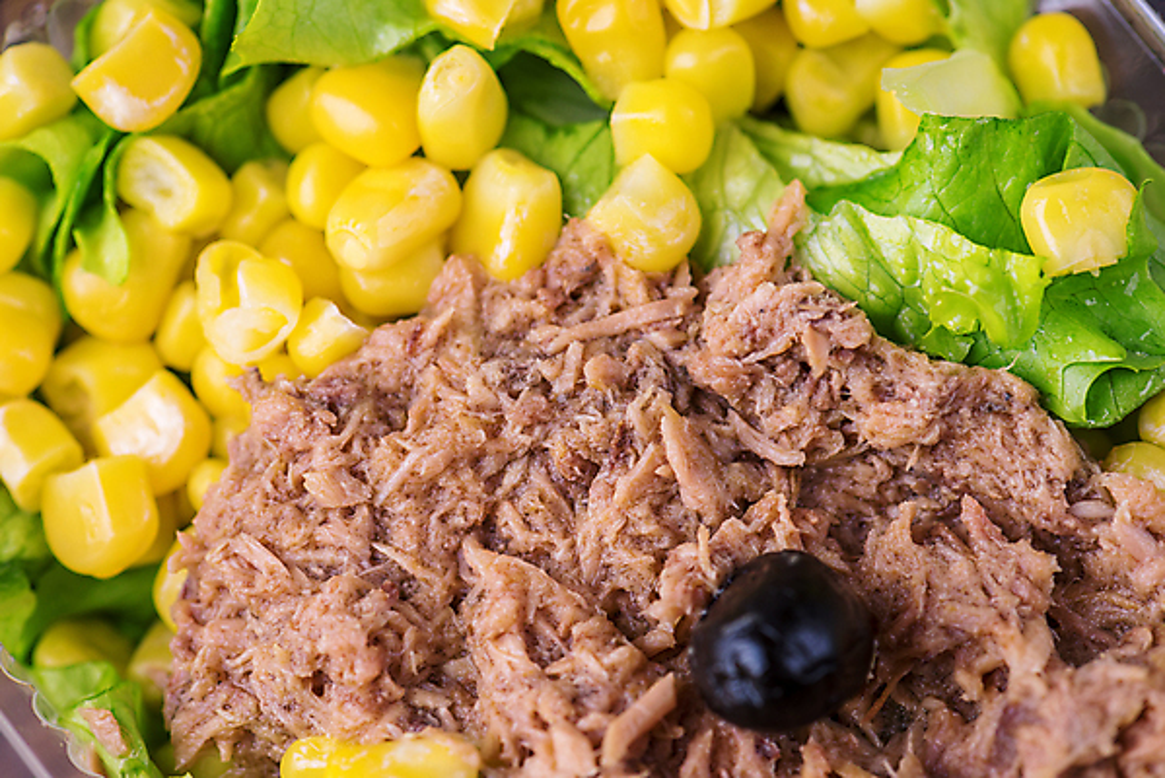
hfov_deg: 19.4
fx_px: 3399
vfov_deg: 13.1
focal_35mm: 105
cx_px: 582
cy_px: 389
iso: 100
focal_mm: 105
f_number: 8
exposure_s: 1/125
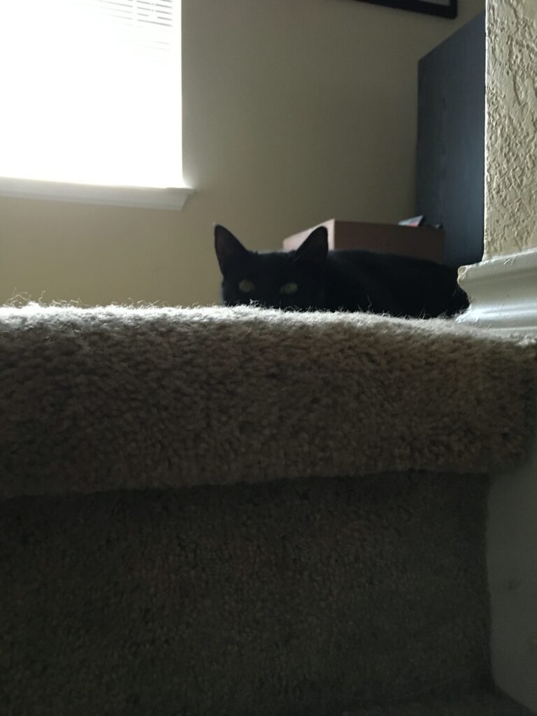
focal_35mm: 29
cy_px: 358
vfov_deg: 61.7
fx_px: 600
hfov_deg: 48.2
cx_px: 268
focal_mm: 4.15
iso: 250
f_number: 2.2
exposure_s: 1/15
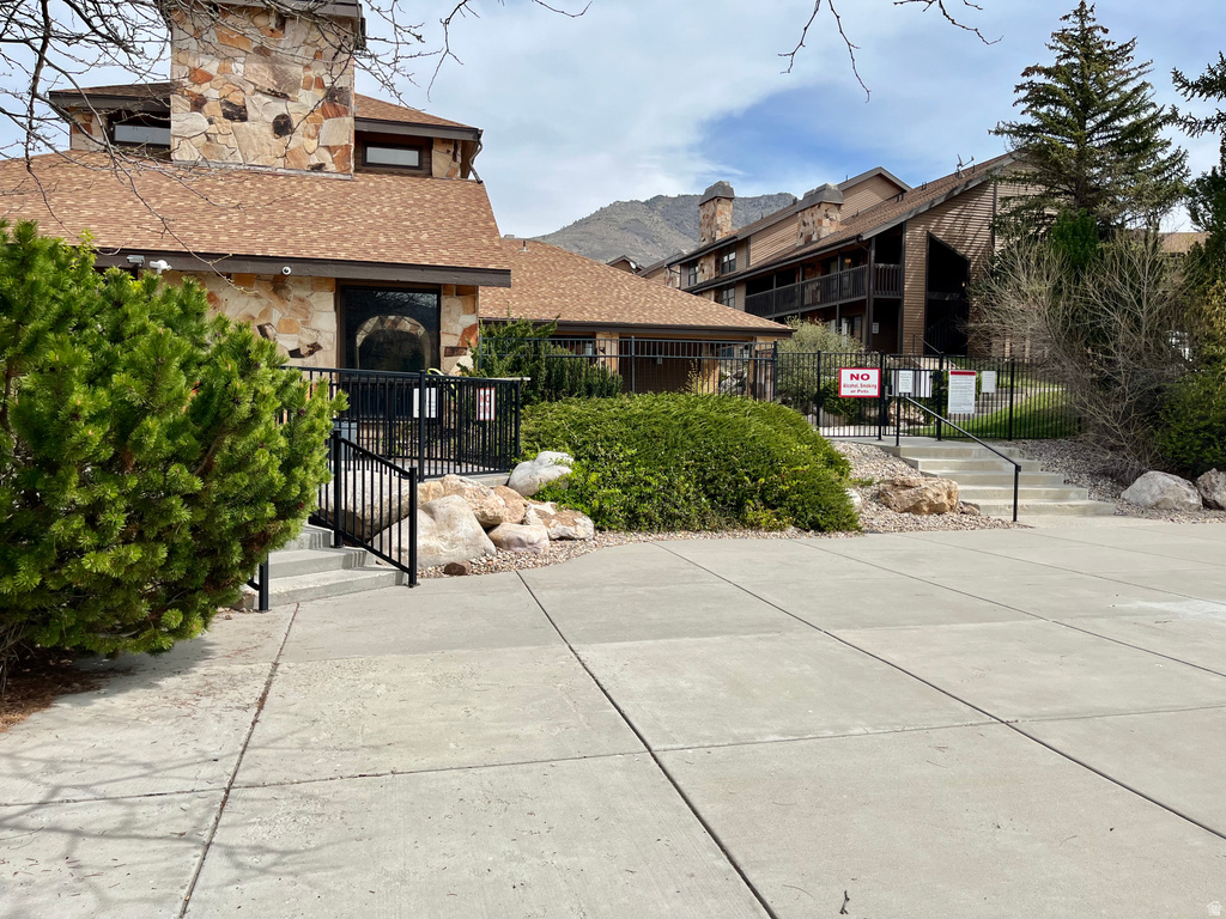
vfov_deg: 53.1
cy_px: 460
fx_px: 921
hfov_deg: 67.3
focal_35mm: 26
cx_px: 613
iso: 50
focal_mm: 5.1
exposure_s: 1/4651
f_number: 1.6
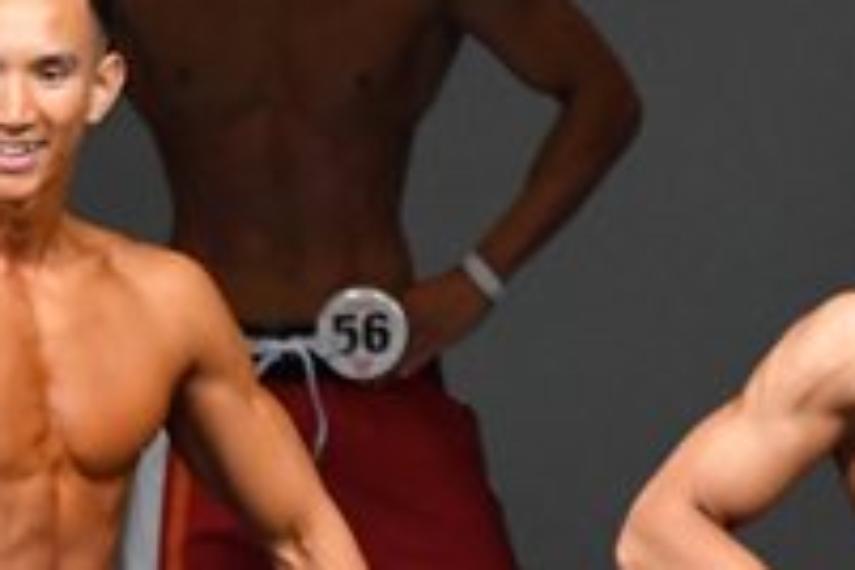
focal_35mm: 1212
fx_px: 28783
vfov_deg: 1.1
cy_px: 825
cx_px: 253
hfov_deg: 1.7
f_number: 5.6
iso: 4000
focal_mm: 210
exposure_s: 1/400
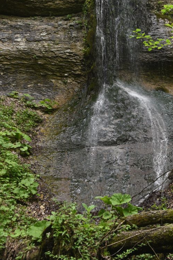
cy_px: 57
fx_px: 389
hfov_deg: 24.7
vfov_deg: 35.8
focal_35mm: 54
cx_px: 136
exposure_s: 1/125
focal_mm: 31
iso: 500
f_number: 5
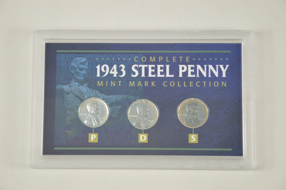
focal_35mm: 121
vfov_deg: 11.3
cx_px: 143
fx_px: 961
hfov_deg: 16.9
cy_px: 95
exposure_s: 1/160
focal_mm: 80
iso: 800
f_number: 6.3
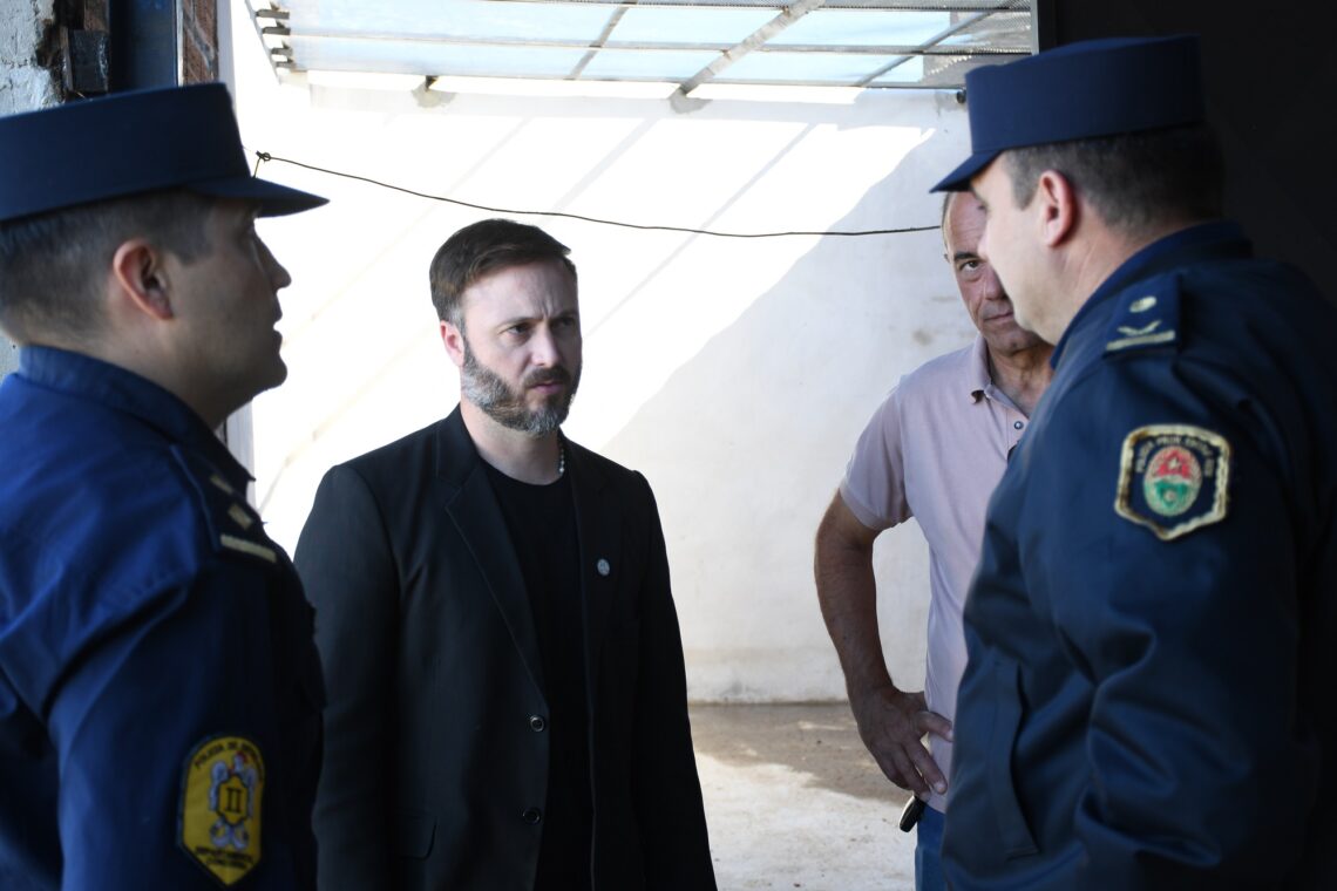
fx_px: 2117
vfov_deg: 23.8
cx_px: 668
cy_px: 446
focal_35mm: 57
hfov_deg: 35.1
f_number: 4.5
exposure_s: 1/50
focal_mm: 38
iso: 100
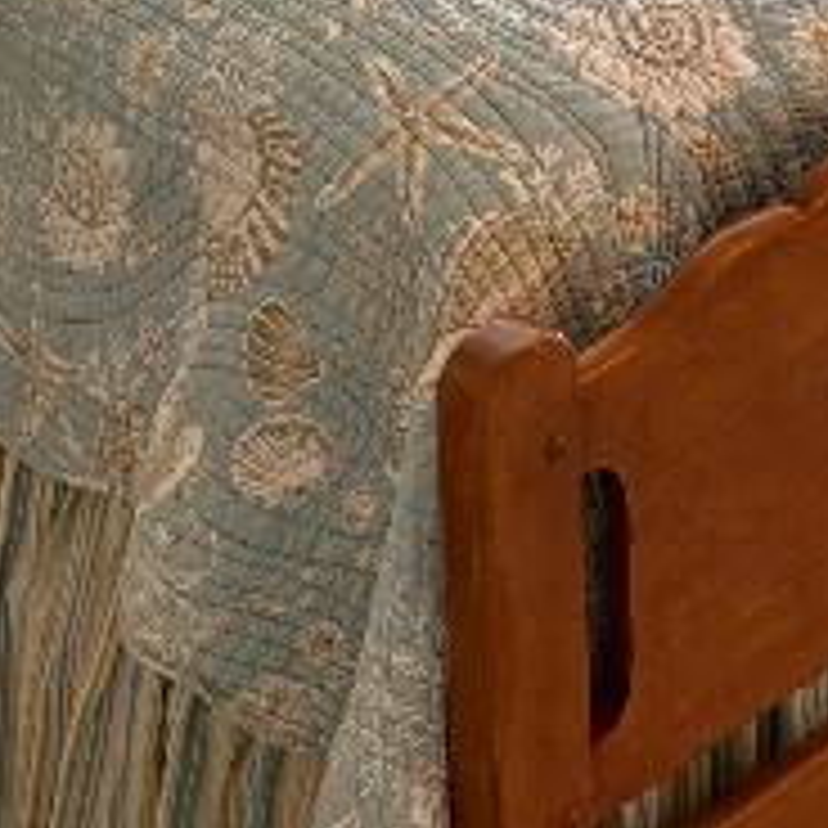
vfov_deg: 15.2
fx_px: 2869
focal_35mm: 106
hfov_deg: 16.3
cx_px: 684
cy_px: -398
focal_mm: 5.96
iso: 250
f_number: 1.6
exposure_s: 1/120
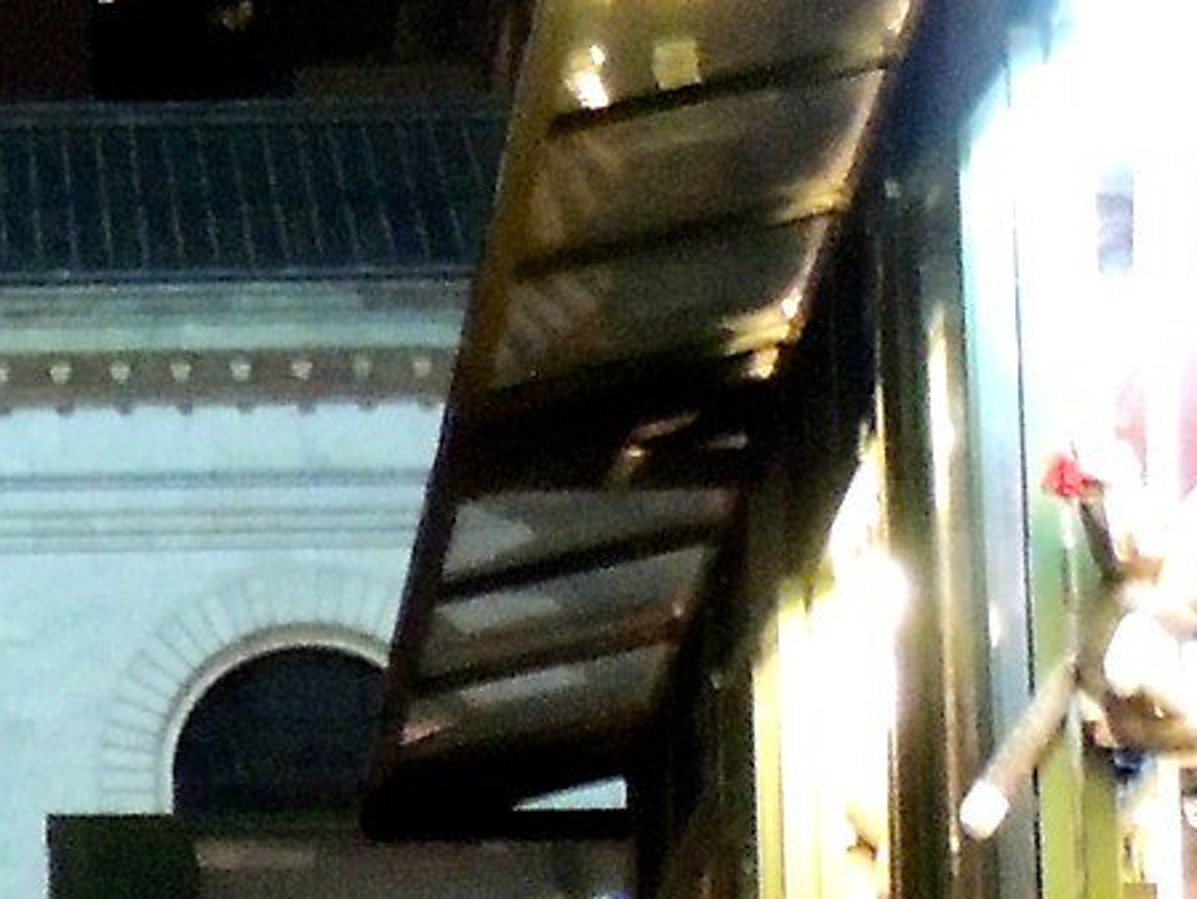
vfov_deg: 5.0
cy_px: 1056
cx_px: -1224
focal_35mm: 294
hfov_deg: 6.5
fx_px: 10169
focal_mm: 9.8
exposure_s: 1/8
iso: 1100
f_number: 3.7
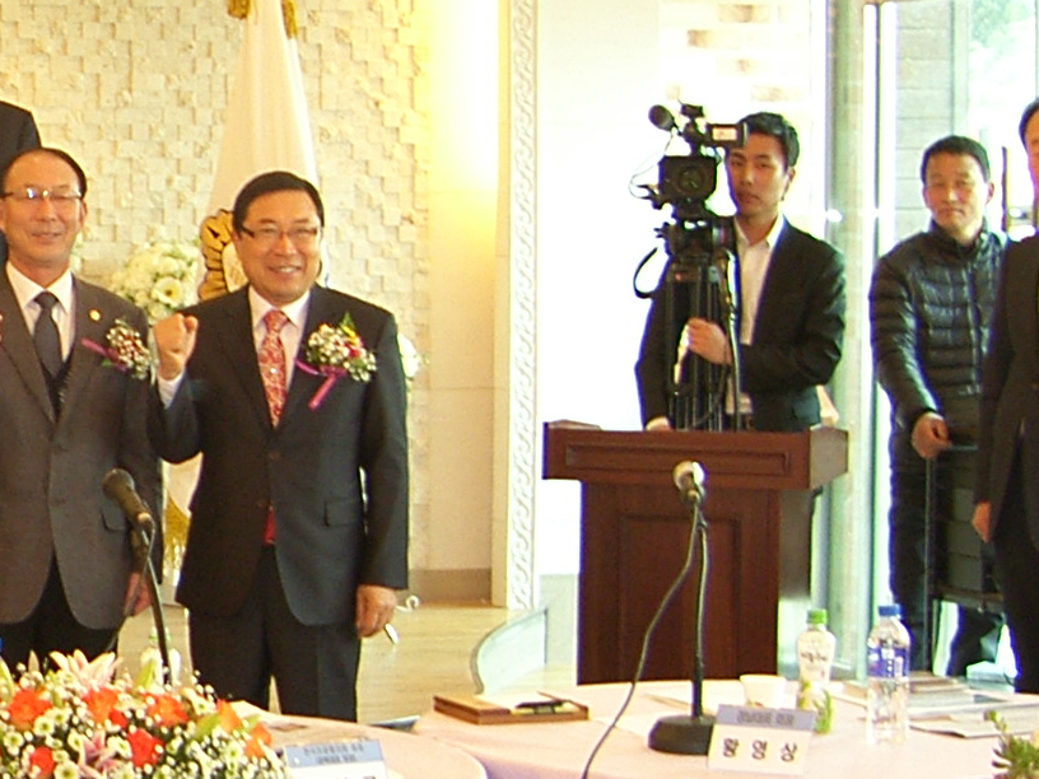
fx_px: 3362
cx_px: -331
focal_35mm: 112
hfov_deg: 16.5
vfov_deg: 13.2
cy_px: 392
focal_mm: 7.4
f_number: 2.2
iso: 64
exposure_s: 1/30
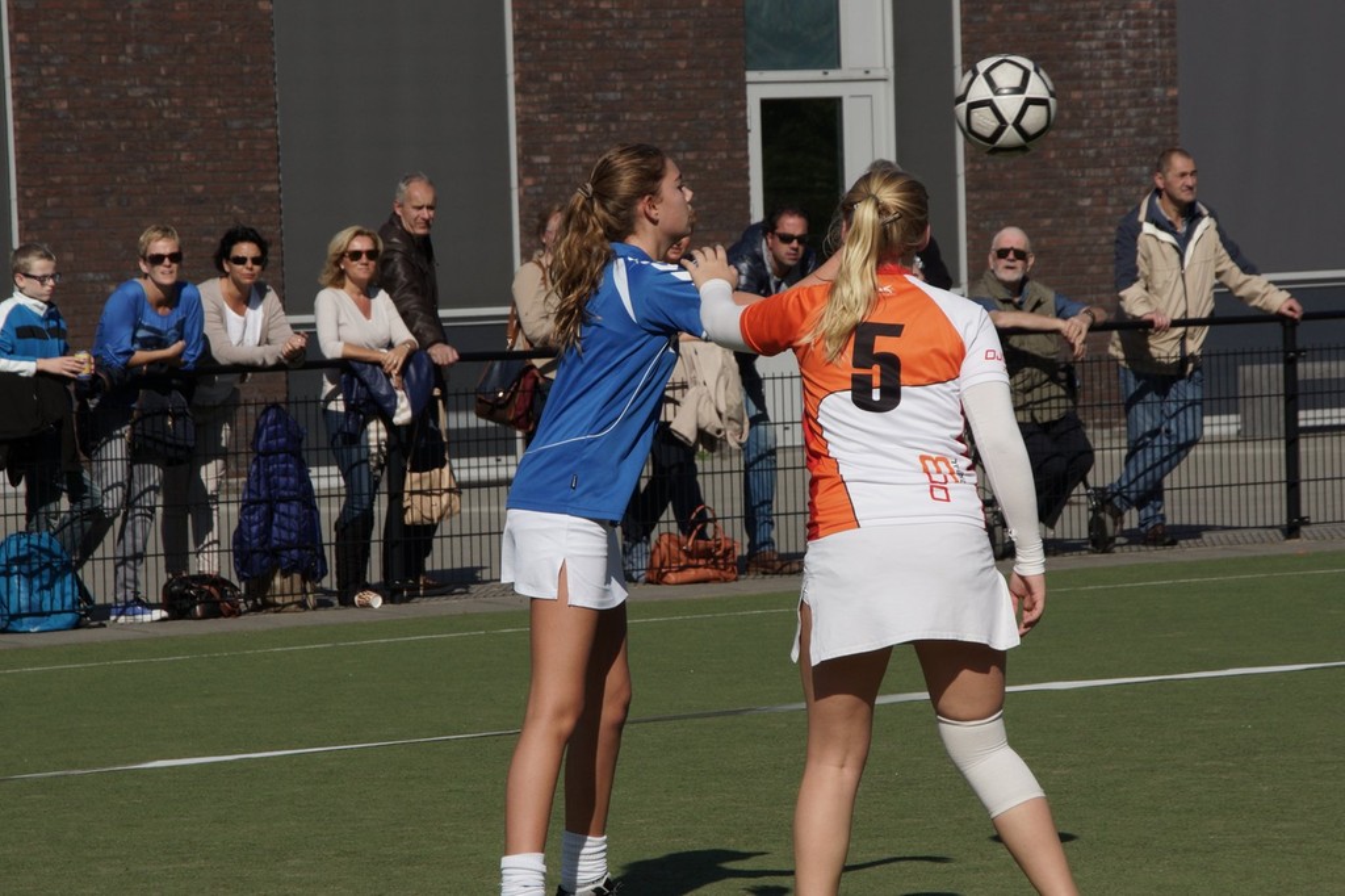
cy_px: 448
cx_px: 672
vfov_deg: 7.6
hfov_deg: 11.4
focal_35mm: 180
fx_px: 6722
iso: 200
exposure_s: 1/640
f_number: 11
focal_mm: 120
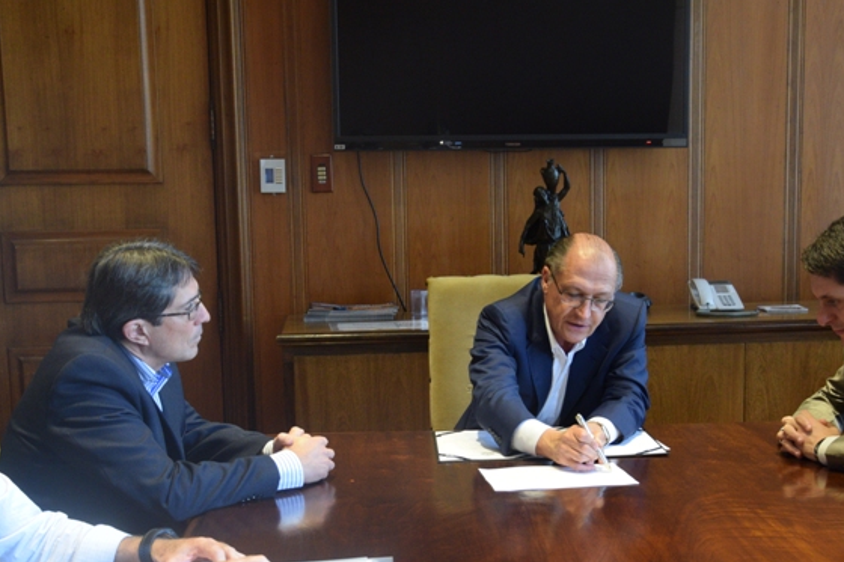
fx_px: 1406
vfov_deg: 22.5
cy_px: 368
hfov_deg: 33.4
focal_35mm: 60
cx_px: 464
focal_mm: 28
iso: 1250
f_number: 4
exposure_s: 1/60
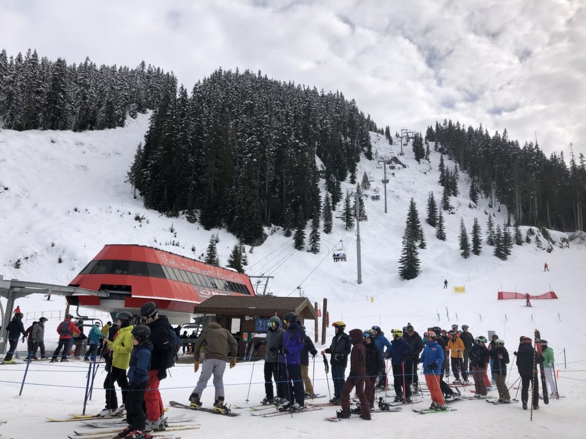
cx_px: 293
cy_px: 220
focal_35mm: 28
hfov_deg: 63.4
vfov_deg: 49.7
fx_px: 474
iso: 20
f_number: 1.8
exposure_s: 1/4367
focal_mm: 3.99
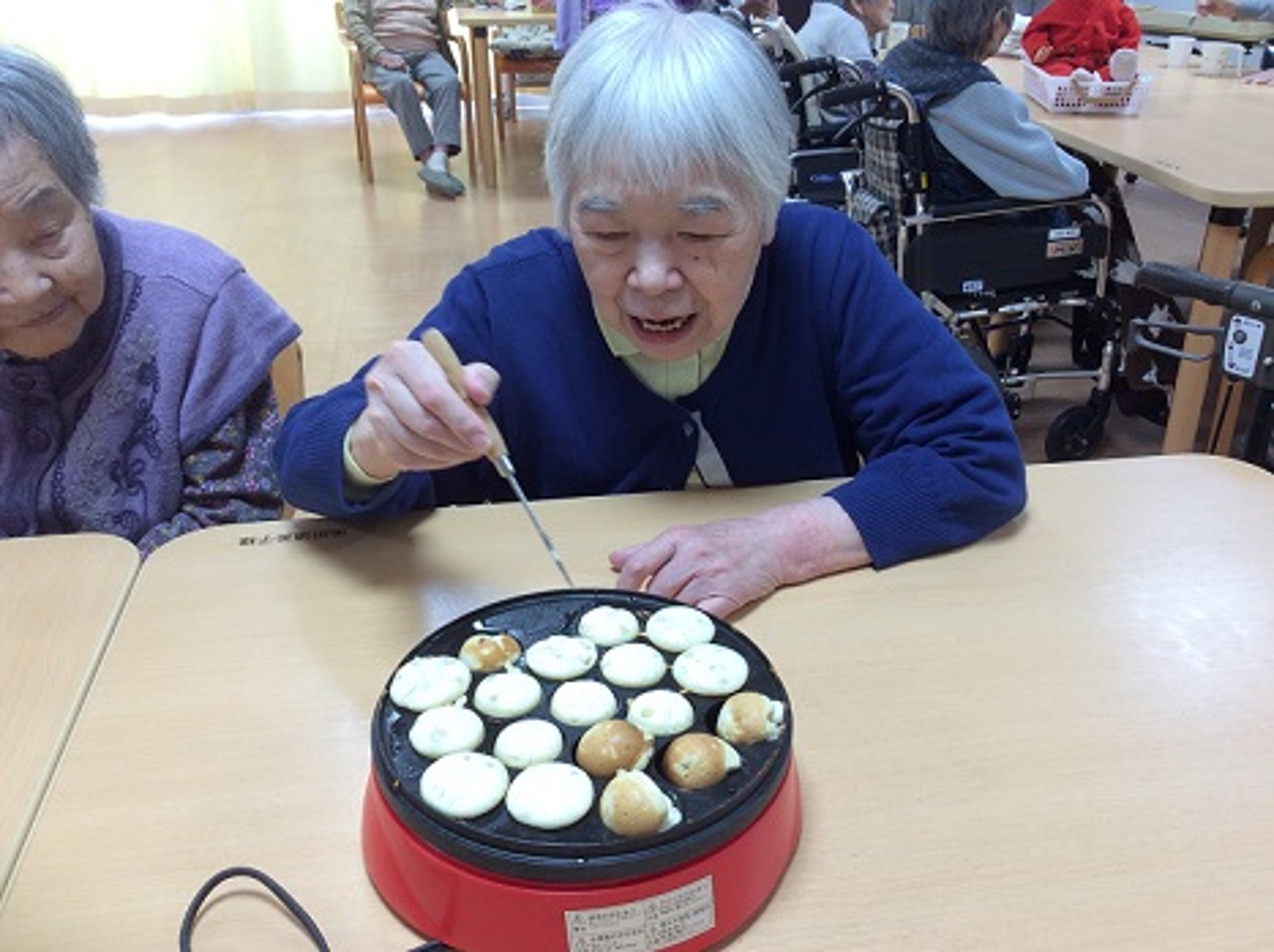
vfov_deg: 44.1
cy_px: 476
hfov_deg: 56.9
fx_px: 1176
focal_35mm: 32
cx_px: 637
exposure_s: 1/40
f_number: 2.4
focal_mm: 3.3
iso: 40
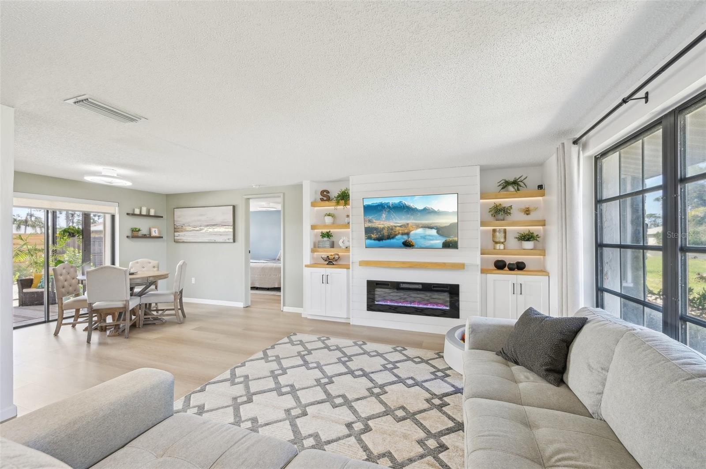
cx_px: 353
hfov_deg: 104.3
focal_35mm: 14
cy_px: 234
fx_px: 274
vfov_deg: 81.1
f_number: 8
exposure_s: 1/25
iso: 400
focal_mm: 14
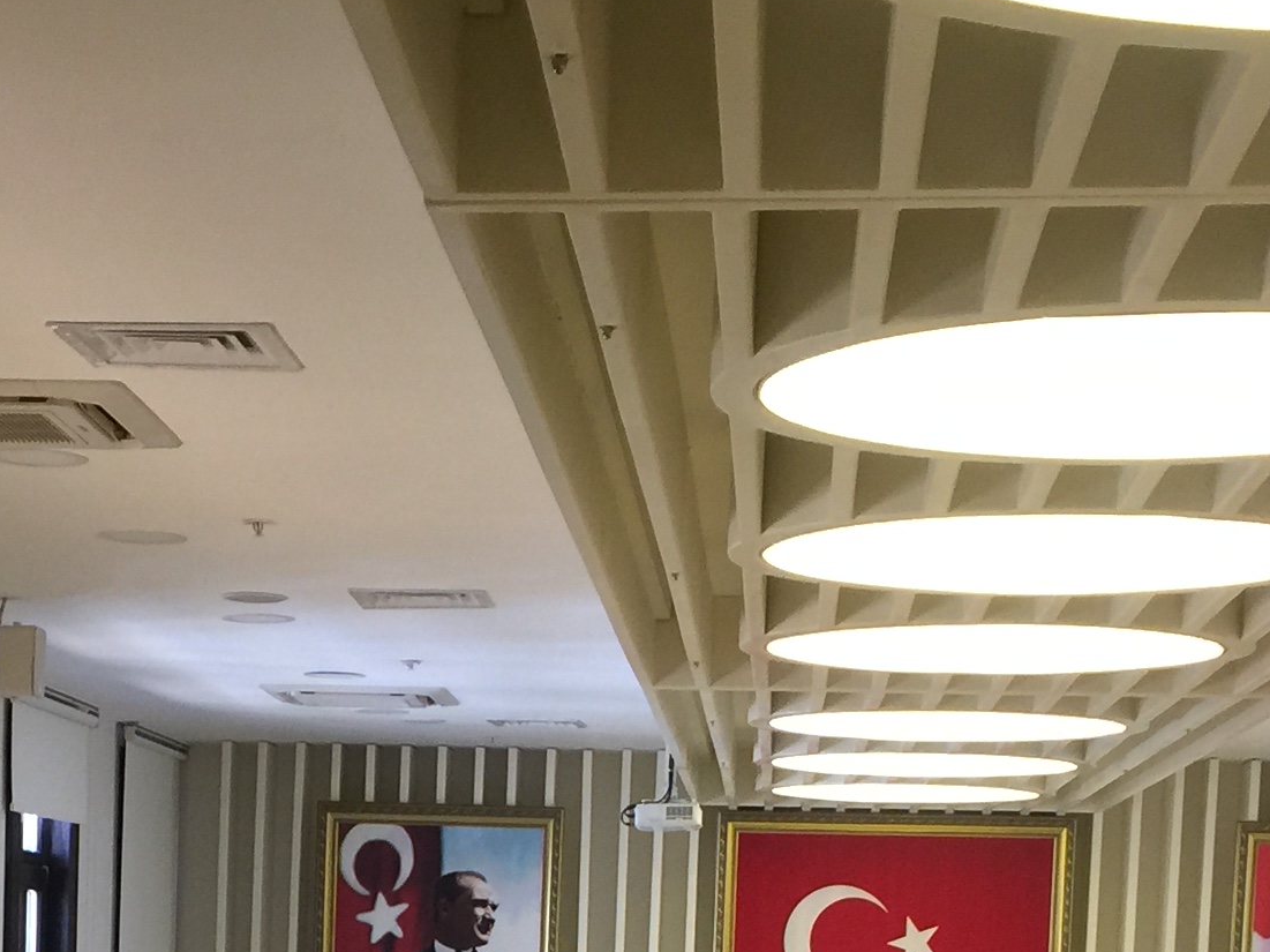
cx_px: 292
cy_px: 1254
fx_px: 3154
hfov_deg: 22.5
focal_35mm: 86
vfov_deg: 16.2
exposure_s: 1/33
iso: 64
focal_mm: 4.15
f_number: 2.2
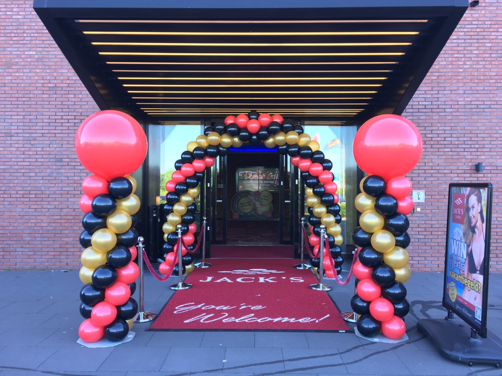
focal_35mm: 29
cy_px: 188
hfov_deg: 61.7
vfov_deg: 48.2
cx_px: 251
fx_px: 421
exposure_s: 1/100
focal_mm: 4.15
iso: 40
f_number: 2.2
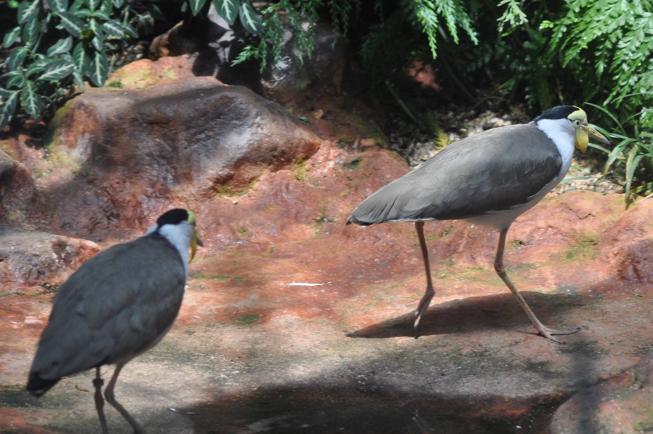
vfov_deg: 9.6
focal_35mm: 142
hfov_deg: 14.4
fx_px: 2582
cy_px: 217
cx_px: 326
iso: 400
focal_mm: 95
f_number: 5
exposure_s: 1/400
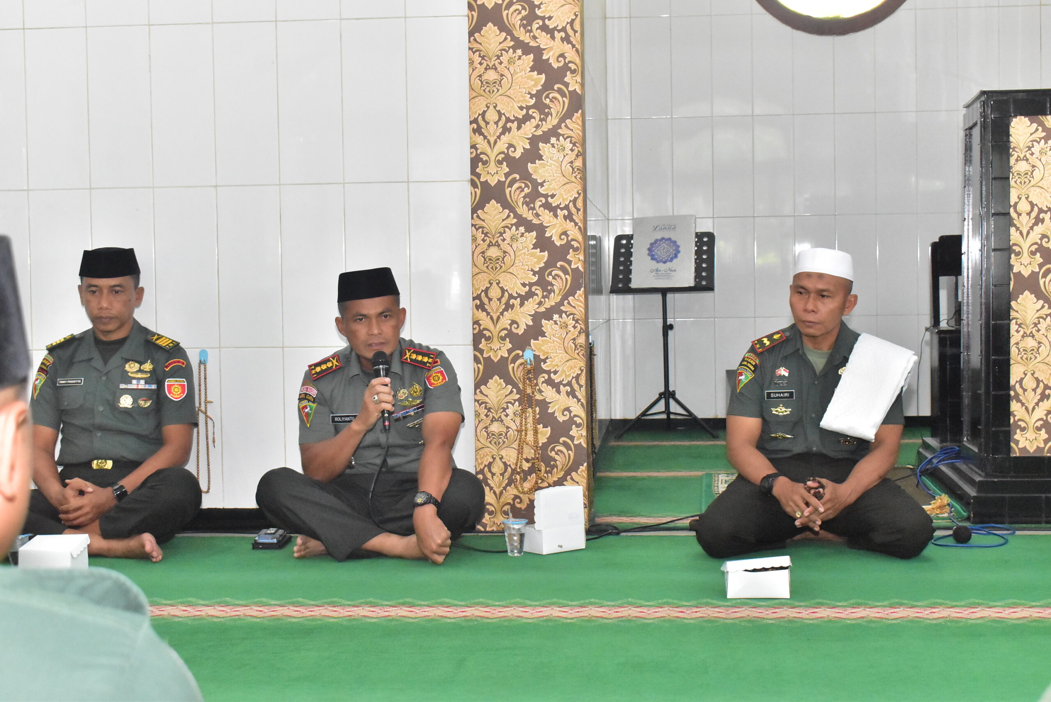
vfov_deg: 25.1
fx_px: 1578
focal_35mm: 54
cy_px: 351
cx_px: 526
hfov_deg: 36.8
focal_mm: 36
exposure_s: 1/125
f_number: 8
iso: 5000
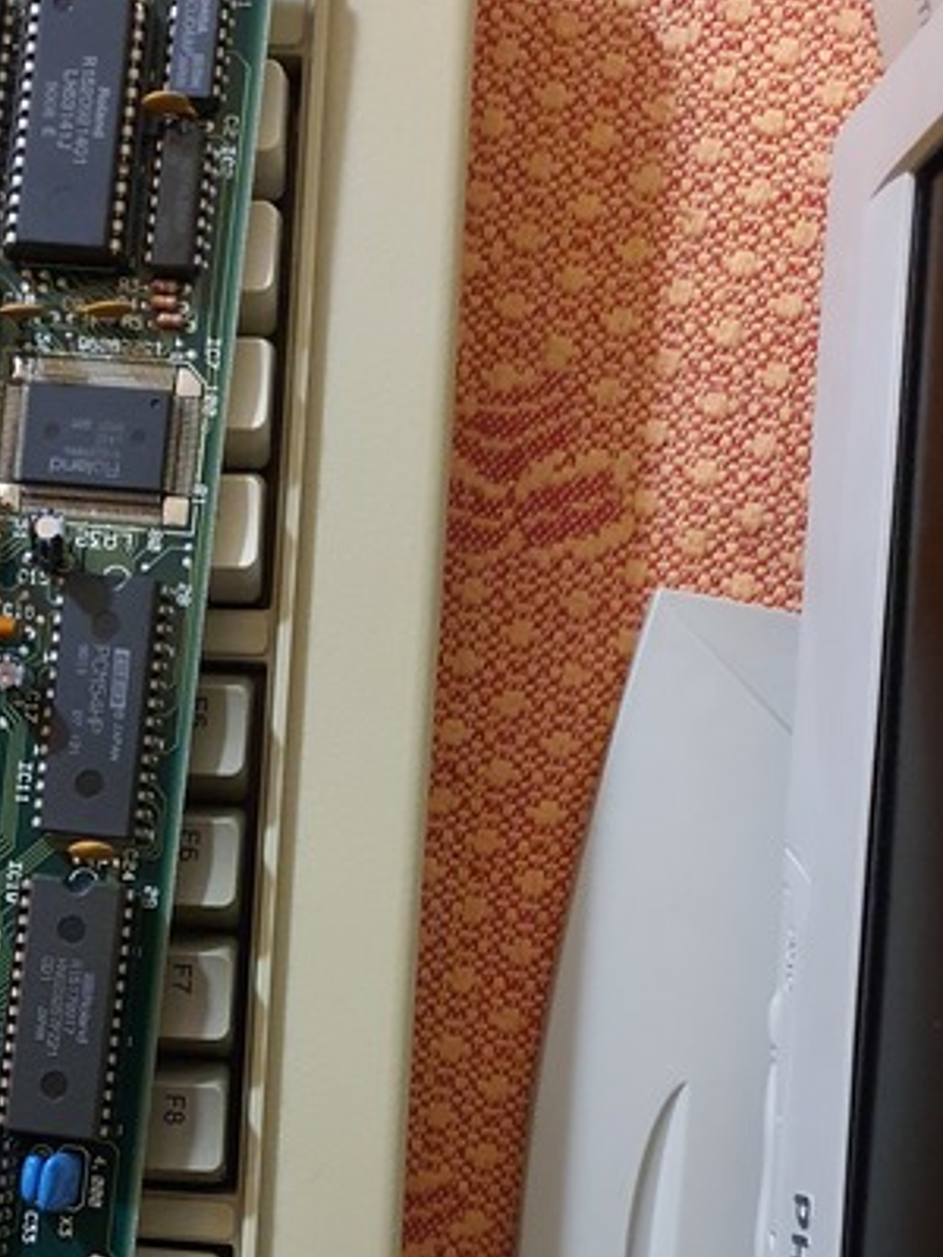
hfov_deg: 27.1
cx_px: 101
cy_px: 1062
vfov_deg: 35.2
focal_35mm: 52
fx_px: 1889
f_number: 1.5
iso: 500
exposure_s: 1/10
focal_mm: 4.3
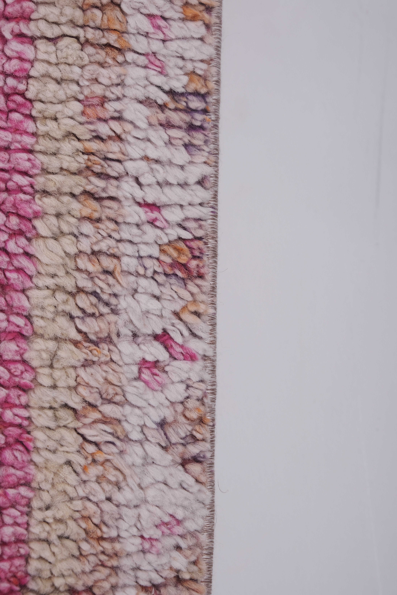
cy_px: 298
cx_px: 198
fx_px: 1373
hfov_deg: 16.5
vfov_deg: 24.5
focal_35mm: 83
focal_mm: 55
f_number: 11
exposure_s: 1/160
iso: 160
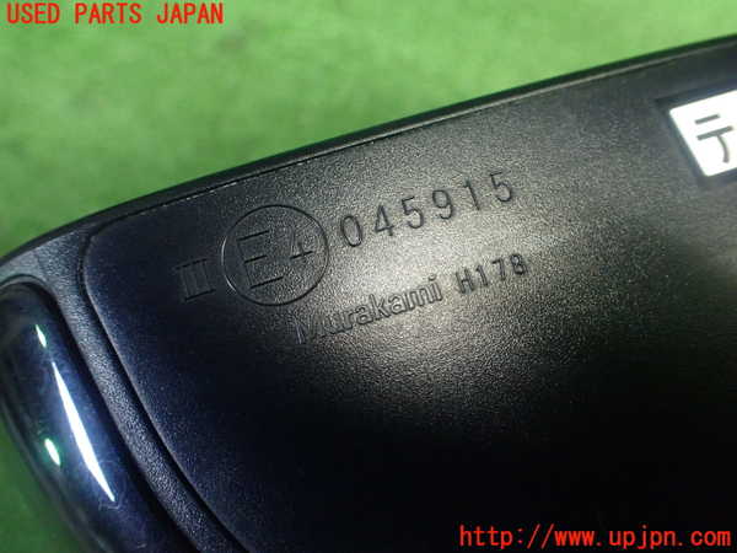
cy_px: 276
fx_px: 639
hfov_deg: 60.0
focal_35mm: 30
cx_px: 368
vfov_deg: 46.8
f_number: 2.3
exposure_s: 1/40
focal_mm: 5.4
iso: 800
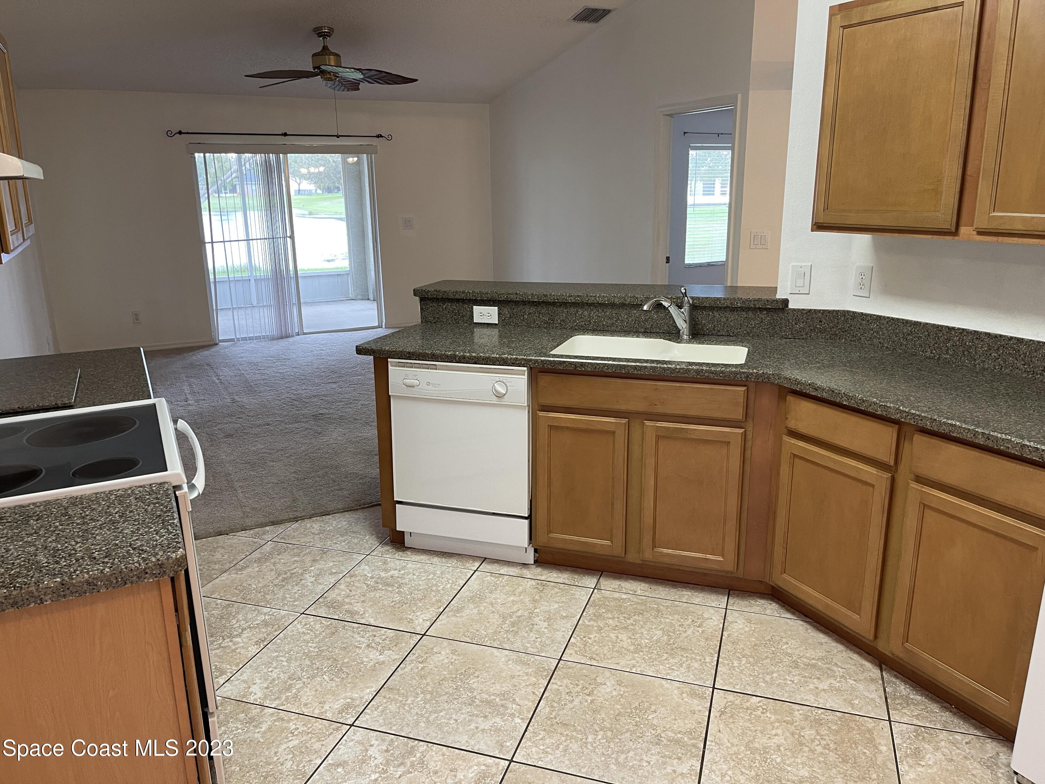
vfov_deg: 53.1
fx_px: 785
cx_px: 522
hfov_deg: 67.3
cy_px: 392
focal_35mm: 26
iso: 125
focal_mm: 5.1
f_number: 1.6
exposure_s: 1/60
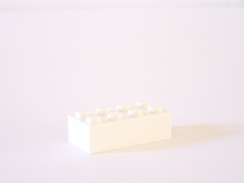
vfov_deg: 14.1
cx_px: 122
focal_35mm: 105
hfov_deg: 18.7
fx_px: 740
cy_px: 92
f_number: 3.2
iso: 400
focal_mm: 17.5
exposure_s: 1/30
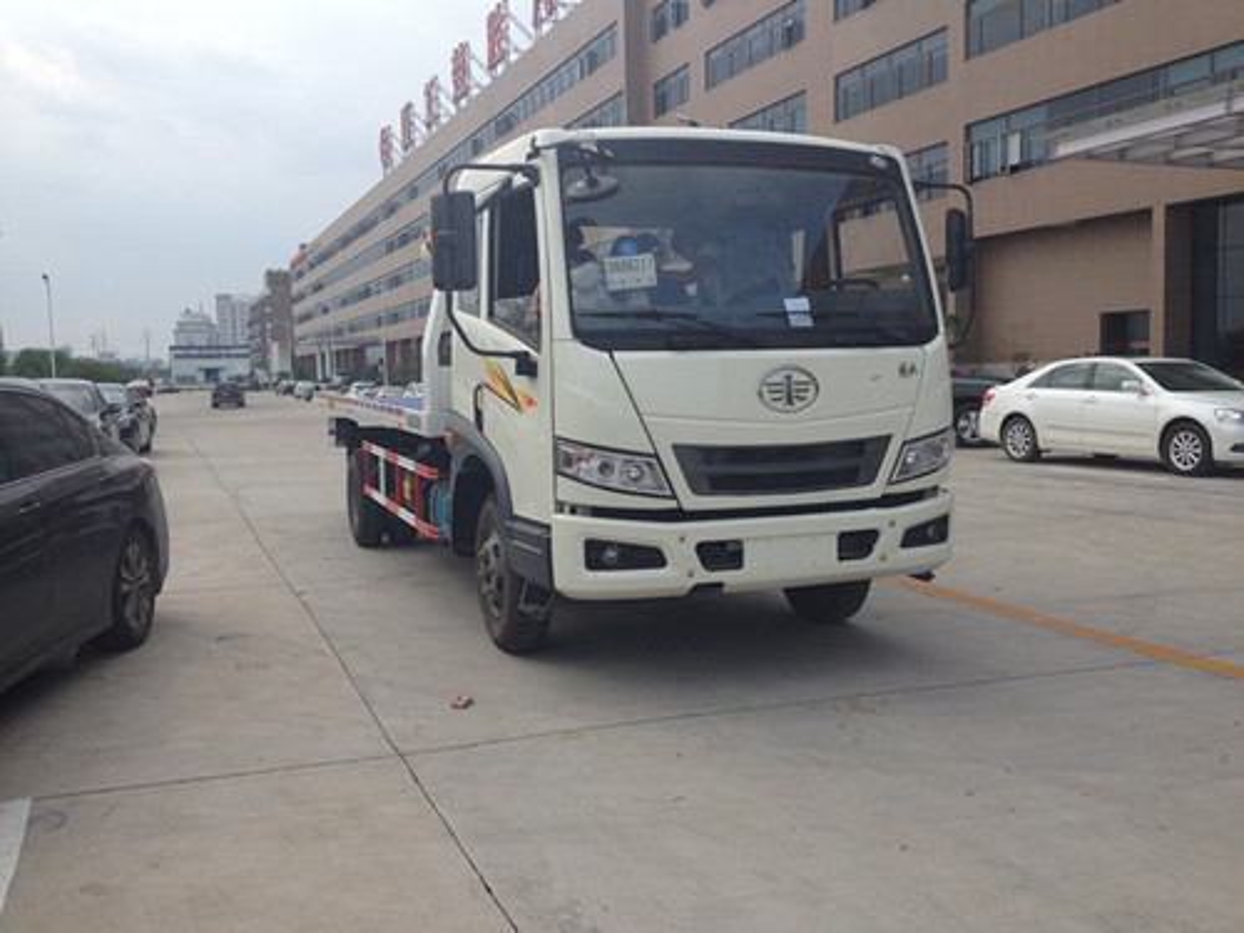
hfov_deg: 52.6
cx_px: 622
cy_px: 466
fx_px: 1258
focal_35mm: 35
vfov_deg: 40.7
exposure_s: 1/849
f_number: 2.4
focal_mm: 4.28
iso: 50
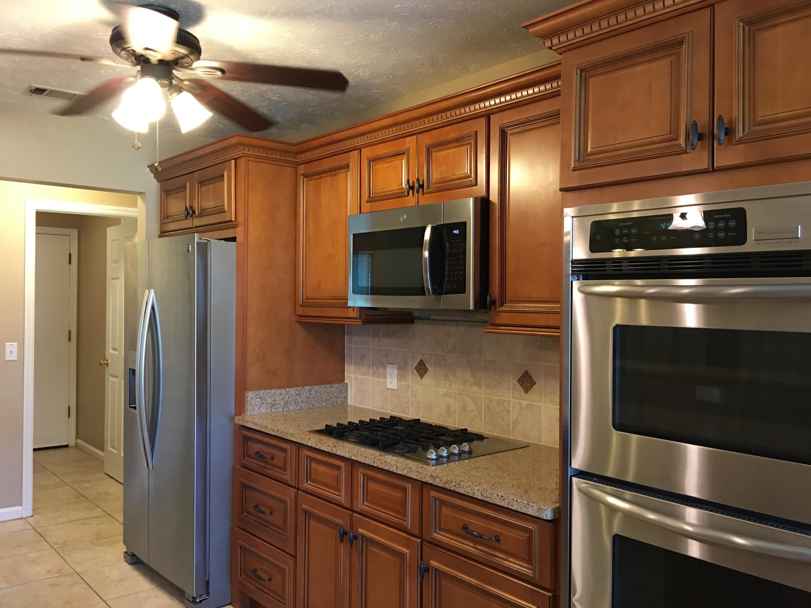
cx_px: 406
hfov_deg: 61.7
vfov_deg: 48.2
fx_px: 679
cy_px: 304
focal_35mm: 29
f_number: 2.2
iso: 80
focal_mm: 4.15
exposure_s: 1/15
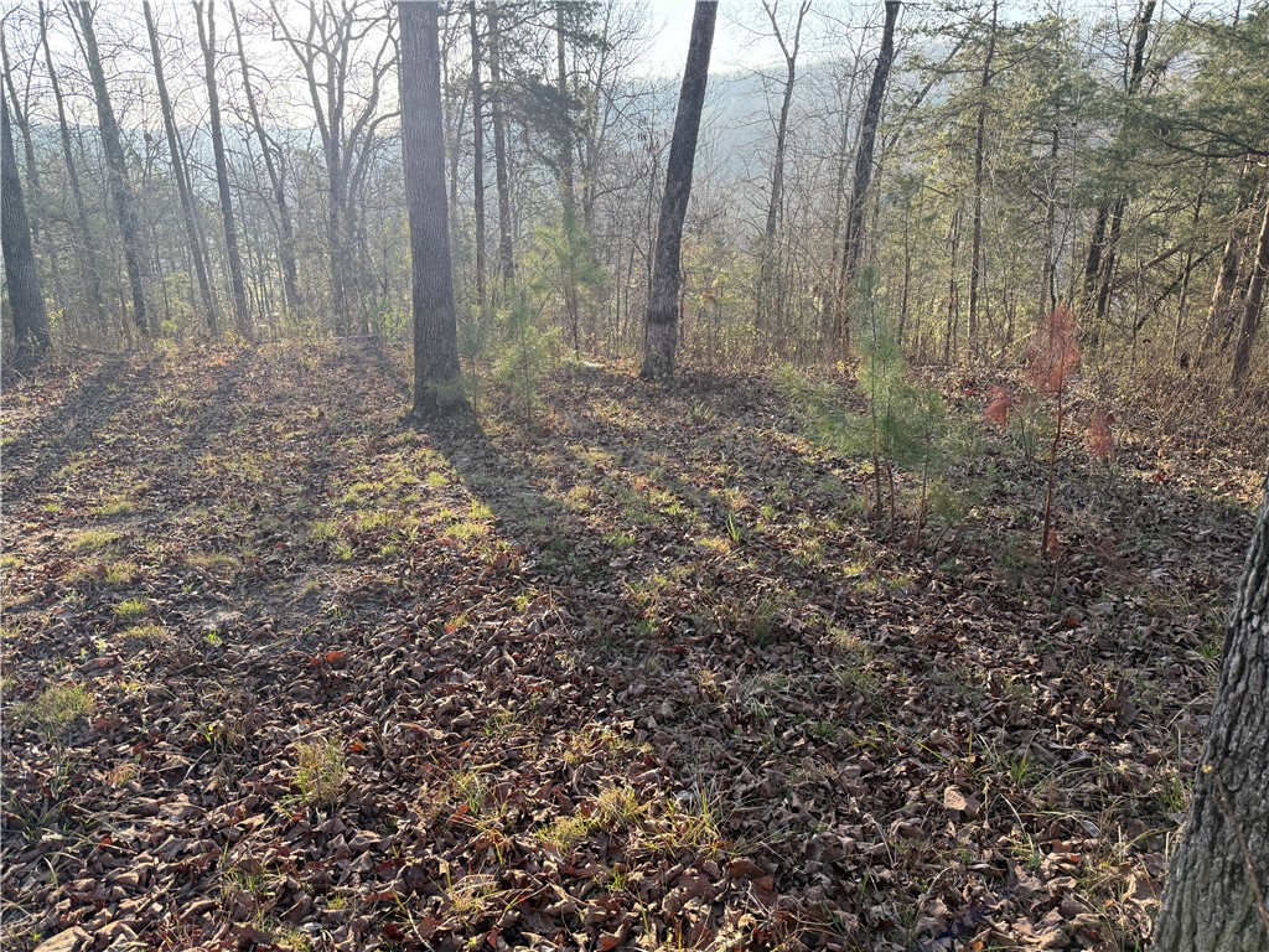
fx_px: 880
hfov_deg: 71.6
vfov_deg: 56.8
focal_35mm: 24
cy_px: 476
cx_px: 634
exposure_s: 1/532
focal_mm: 6.76
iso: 100
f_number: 1.78
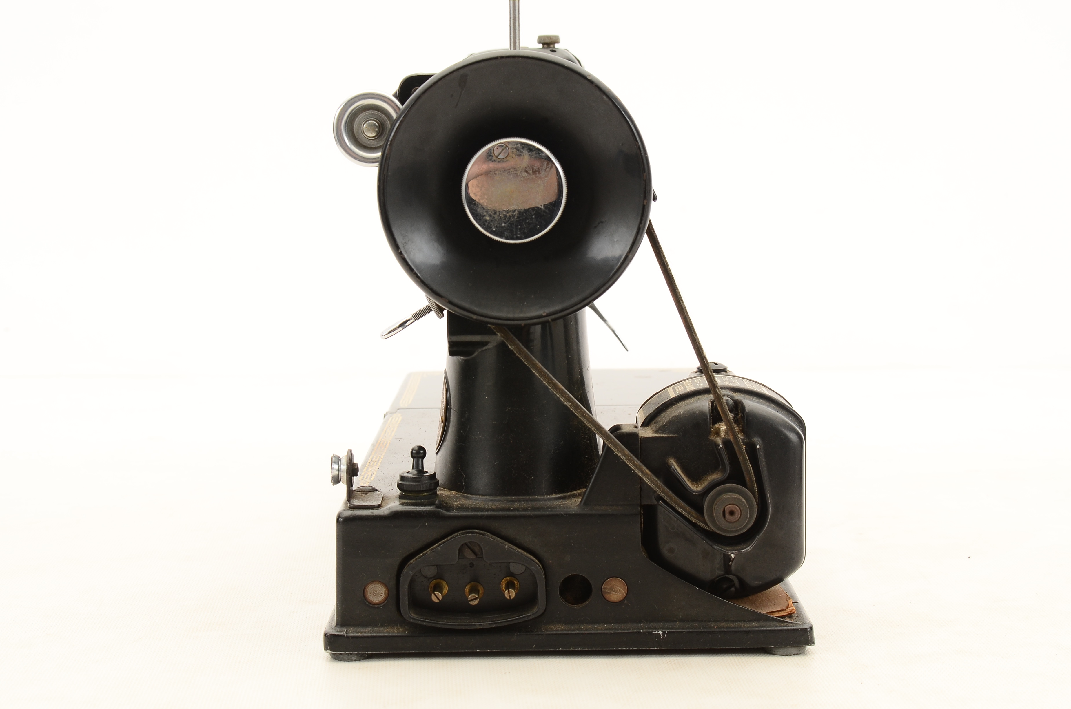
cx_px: 536
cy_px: 354
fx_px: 1781
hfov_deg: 33.5
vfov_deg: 22.5
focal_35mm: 60
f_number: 10
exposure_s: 1/80
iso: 250
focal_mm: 40
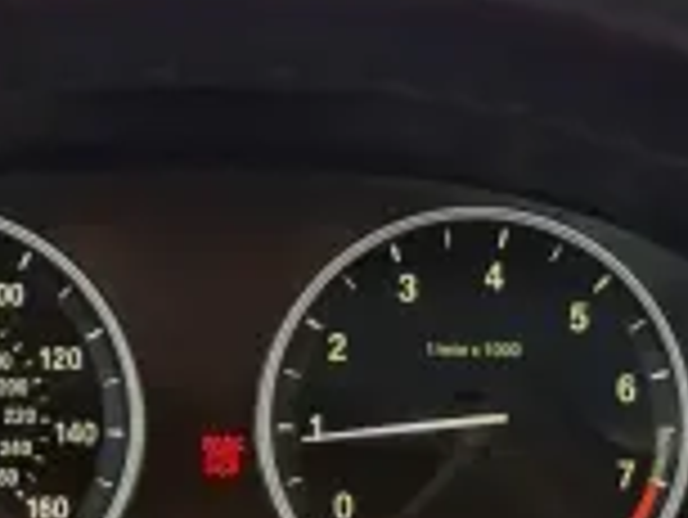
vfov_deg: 13.0
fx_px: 2248
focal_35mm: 113
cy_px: 455
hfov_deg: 17.3
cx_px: 202
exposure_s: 1/166
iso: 160
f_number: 1.78
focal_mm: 6.76
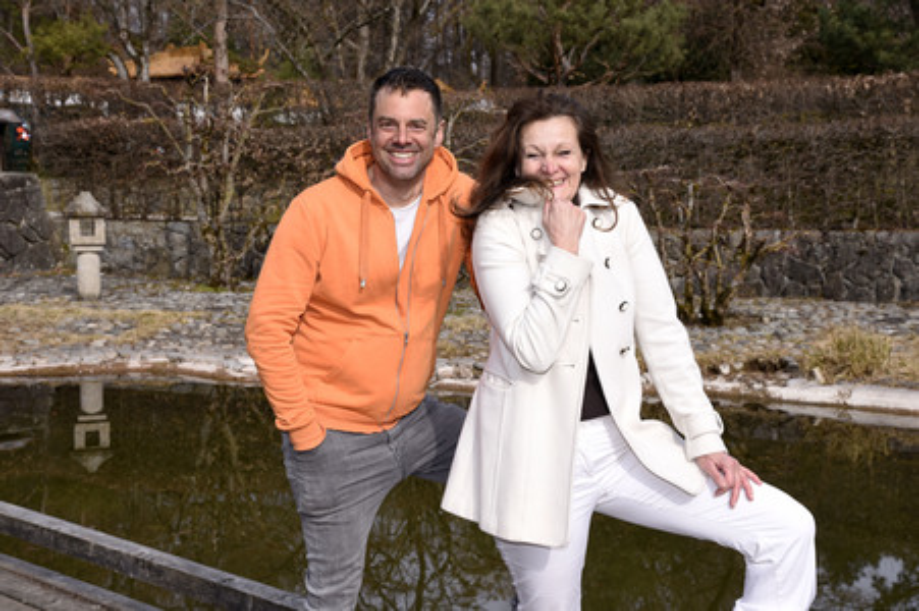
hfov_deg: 34.5
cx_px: 460
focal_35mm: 58
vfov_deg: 23.3
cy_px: 306
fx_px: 1479
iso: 160
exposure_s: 1/160
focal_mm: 58
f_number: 9
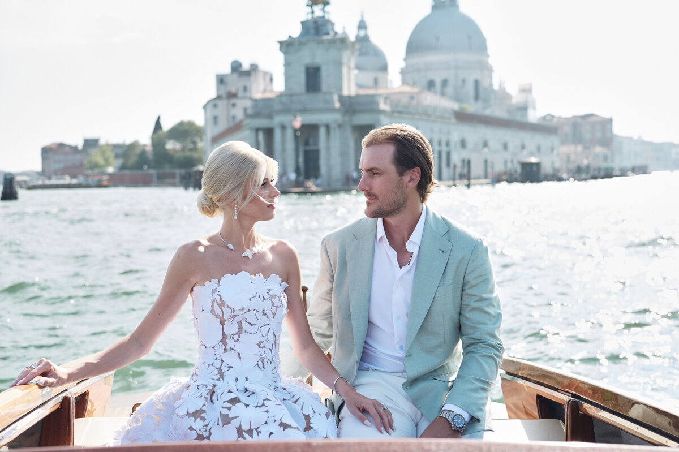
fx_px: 943
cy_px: 226
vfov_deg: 27.0
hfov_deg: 39.6
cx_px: 340
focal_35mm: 50
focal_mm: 50
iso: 1600
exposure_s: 1/5000
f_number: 3.5
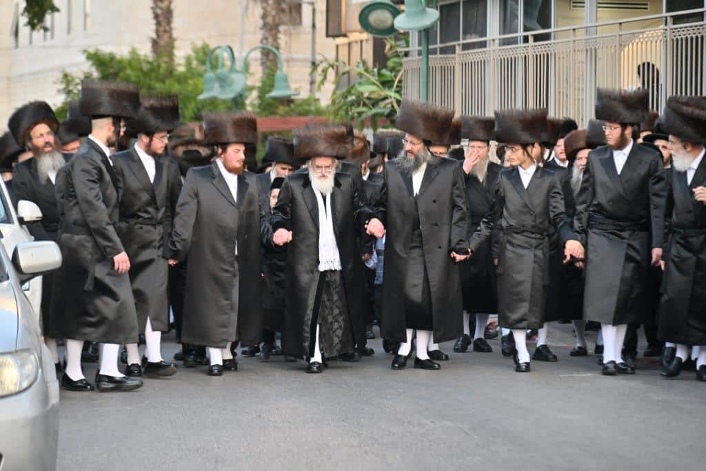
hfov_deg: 17.1
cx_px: 353
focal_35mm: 120
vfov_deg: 11.4
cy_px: 236
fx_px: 2354
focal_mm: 120
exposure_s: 1/160
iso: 125
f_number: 4
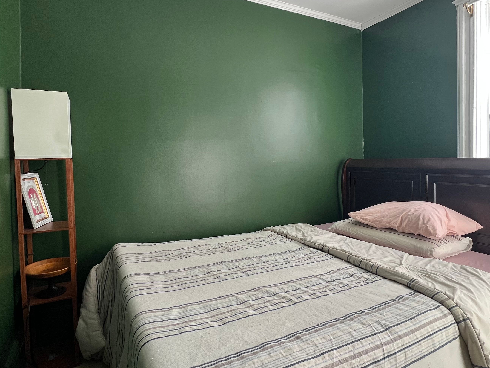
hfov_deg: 81.7
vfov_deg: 65.9
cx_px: 240
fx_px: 283
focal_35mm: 20
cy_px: 172
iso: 125
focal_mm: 1.57
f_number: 1.8
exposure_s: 1/99
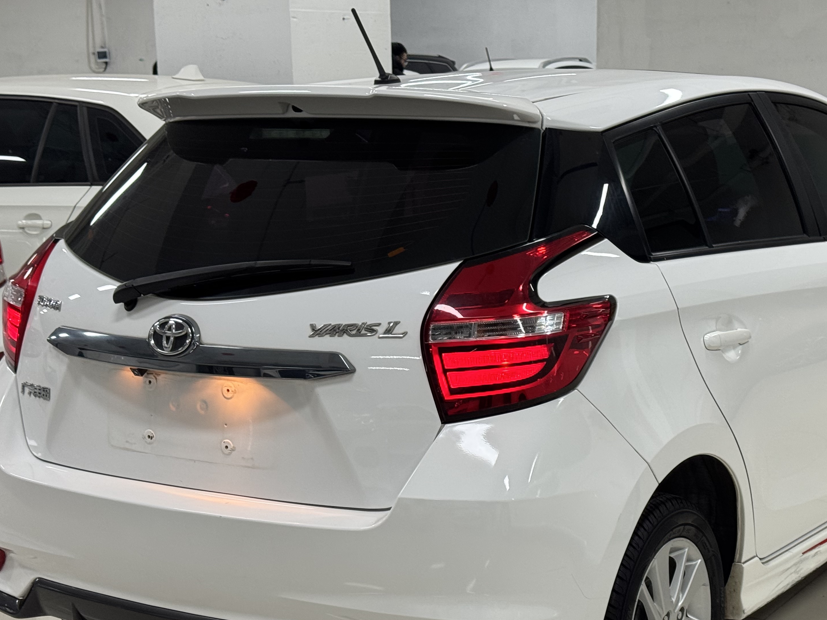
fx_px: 1600
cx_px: 479
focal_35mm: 67
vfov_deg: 21.9
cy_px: 401
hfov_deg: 28.9
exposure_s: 1/100
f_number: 1.78
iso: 125
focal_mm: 6.76
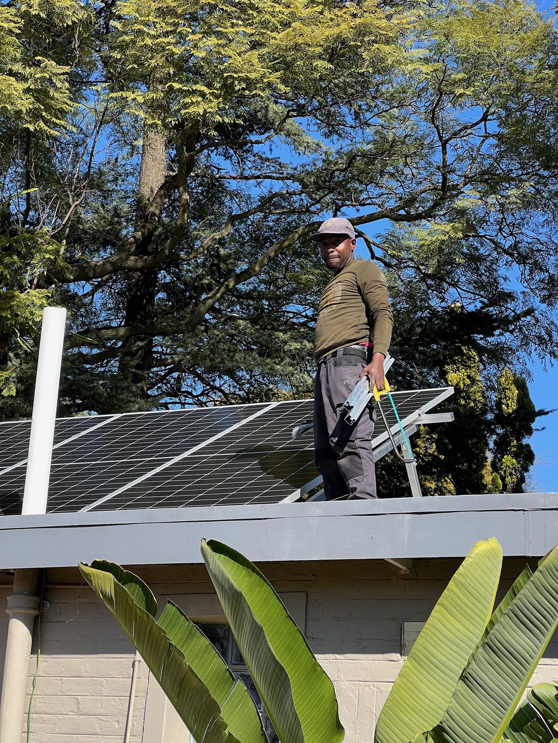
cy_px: 372
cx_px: 279
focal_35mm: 77
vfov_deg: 25.3
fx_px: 1655
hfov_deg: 19.1
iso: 32
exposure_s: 1/285
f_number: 2.8
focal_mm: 9
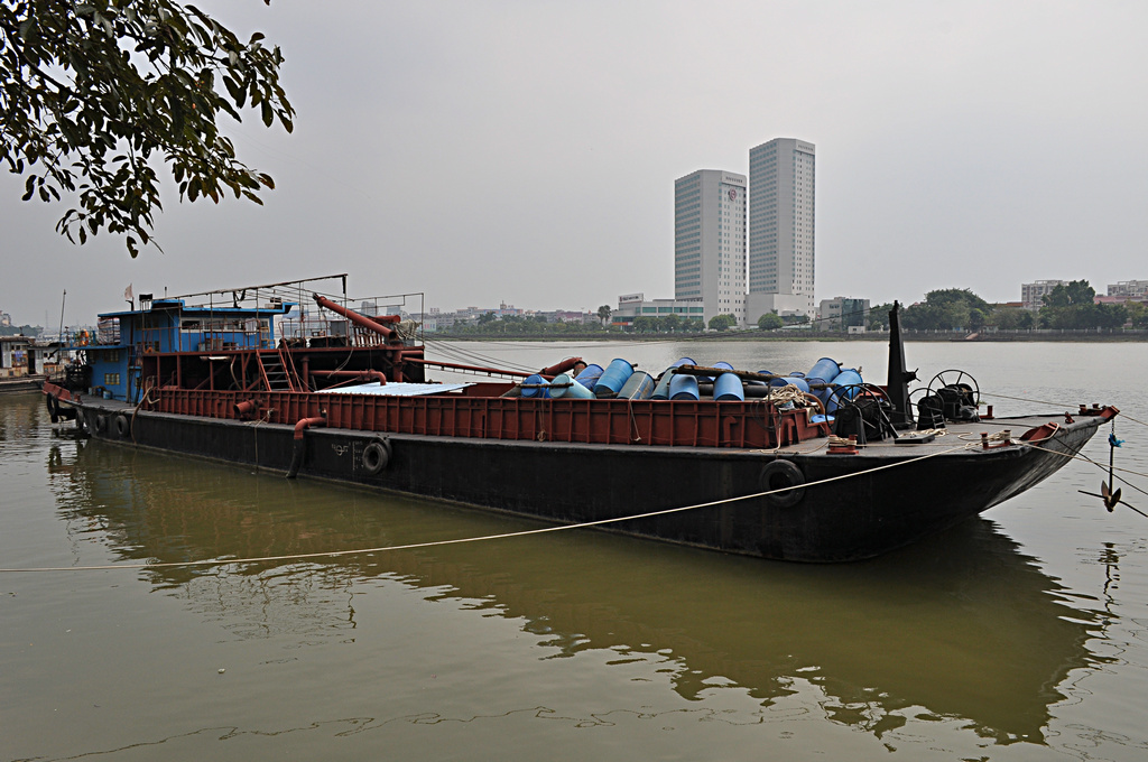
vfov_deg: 47.8
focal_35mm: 27
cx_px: 574
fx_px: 860
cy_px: 381
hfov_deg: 67.4
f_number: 11
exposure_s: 1/400
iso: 200
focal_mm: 18
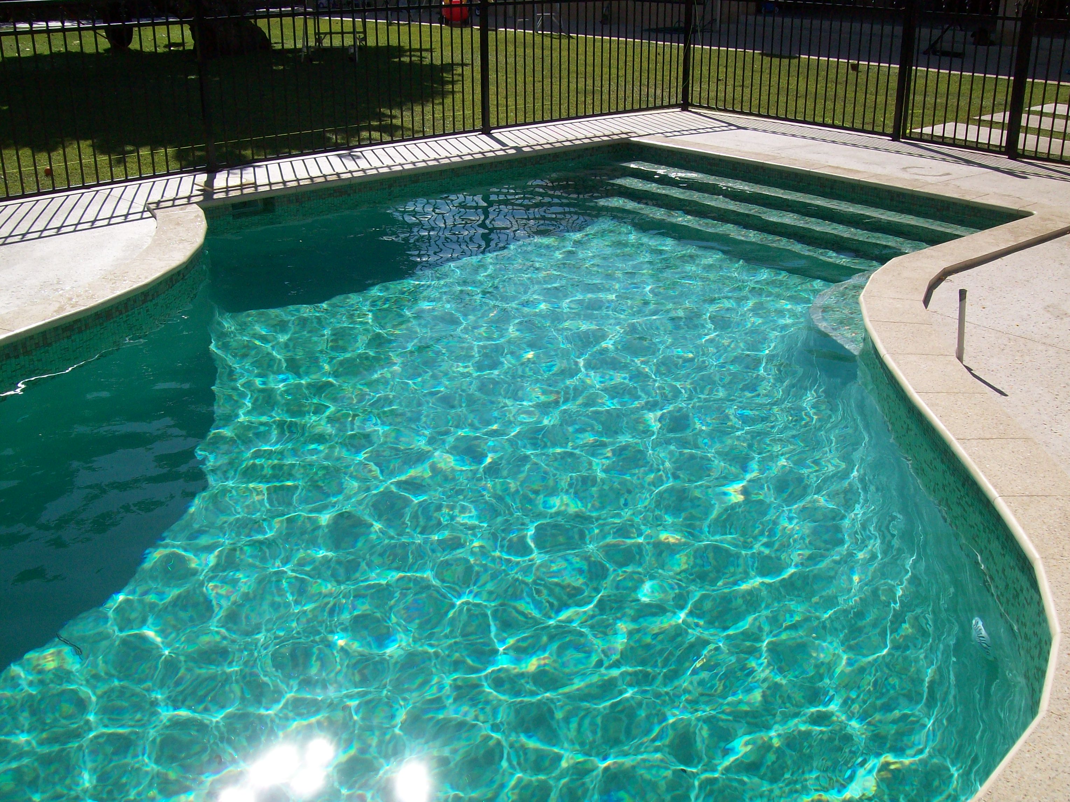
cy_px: 401
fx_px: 1113
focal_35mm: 36
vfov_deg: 39.7
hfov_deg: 51.4
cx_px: 535
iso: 80
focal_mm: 6
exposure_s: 1/887
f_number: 4.8
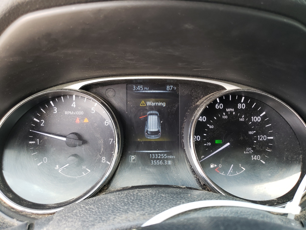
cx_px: 153
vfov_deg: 53.1
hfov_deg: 67.3
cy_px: 115
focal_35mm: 26
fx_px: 230
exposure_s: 1/60.2
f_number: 1.5
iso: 81
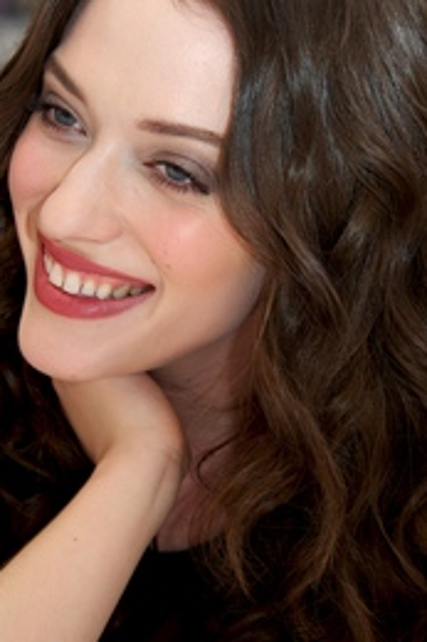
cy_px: 343
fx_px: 3420
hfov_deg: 7.1
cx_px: 257
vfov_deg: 10.7
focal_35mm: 192
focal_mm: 125
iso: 800
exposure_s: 1/60
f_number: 6.3
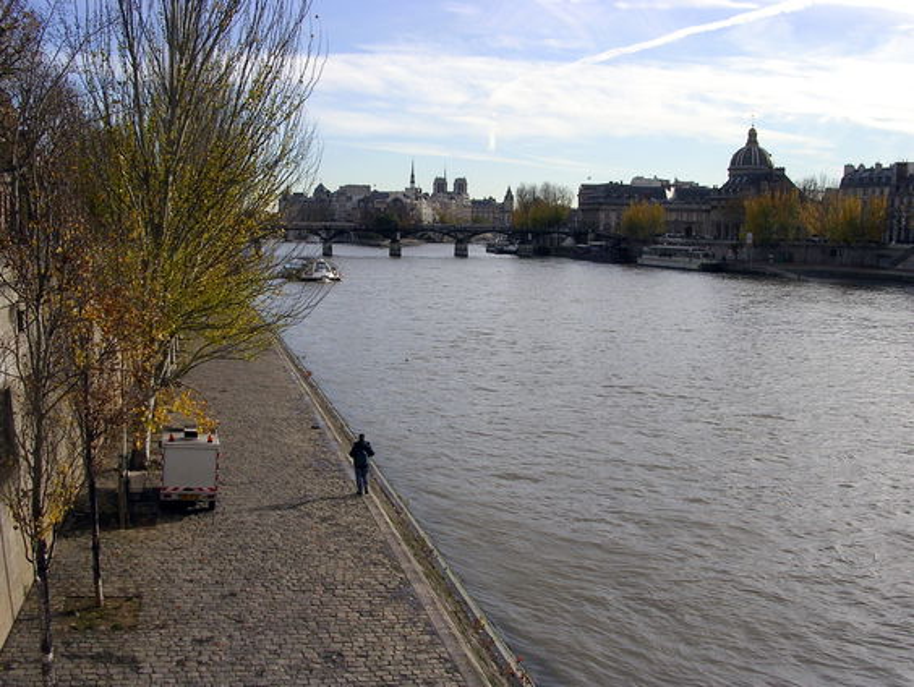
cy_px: 344
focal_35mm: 38
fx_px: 1004
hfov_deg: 48.9
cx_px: 457
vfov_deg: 37.8
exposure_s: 1/294
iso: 50
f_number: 5.6
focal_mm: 5.8
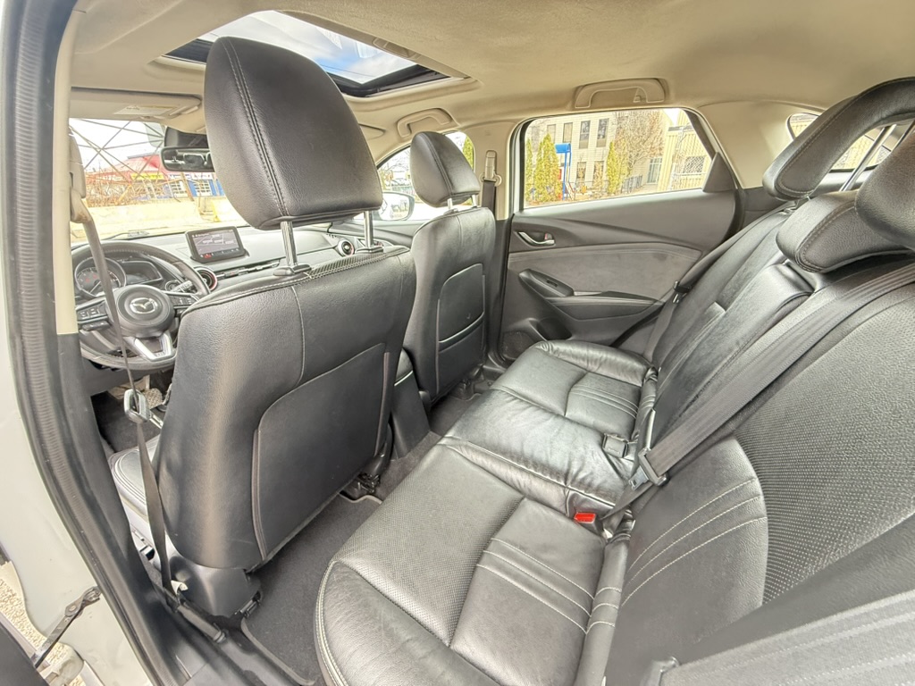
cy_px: 343
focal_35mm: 14
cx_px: 458
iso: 400
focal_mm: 2.22
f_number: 2.2
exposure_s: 1/60
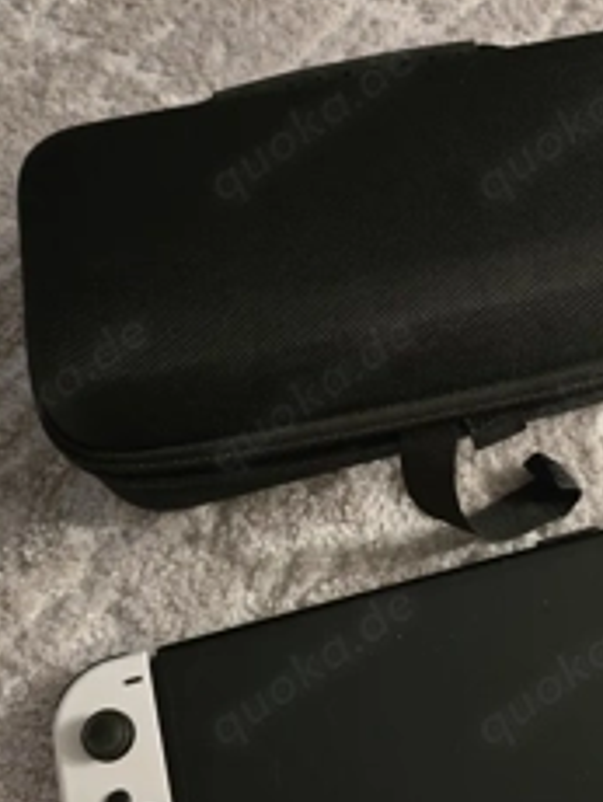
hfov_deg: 35.8
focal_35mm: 40
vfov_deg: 46.7
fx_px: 927
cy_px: 432
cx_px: 387
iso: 1600
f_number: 1.7
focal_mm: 6.3
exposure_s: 1/33
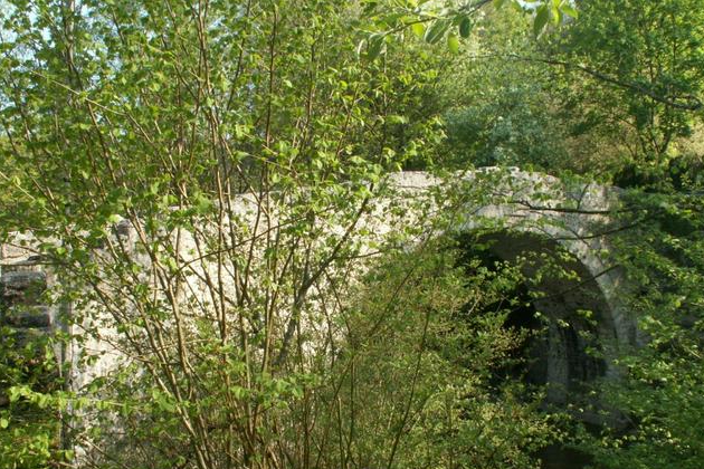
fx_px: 723
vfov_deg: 35.9
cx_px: 351
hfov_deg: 51.9
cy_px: 267
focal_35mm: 37
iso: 50
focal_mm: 5.86
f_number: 7.1
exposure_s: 1/50
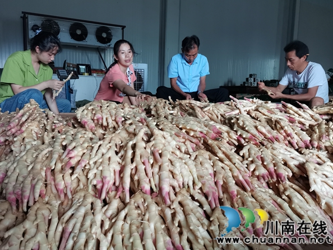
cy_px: 119
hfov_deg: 63.4
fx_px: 269
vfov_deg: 49.8
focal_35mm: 28
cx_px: 164
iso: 320
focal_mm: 4.75
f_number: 1.8
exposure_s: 1/100
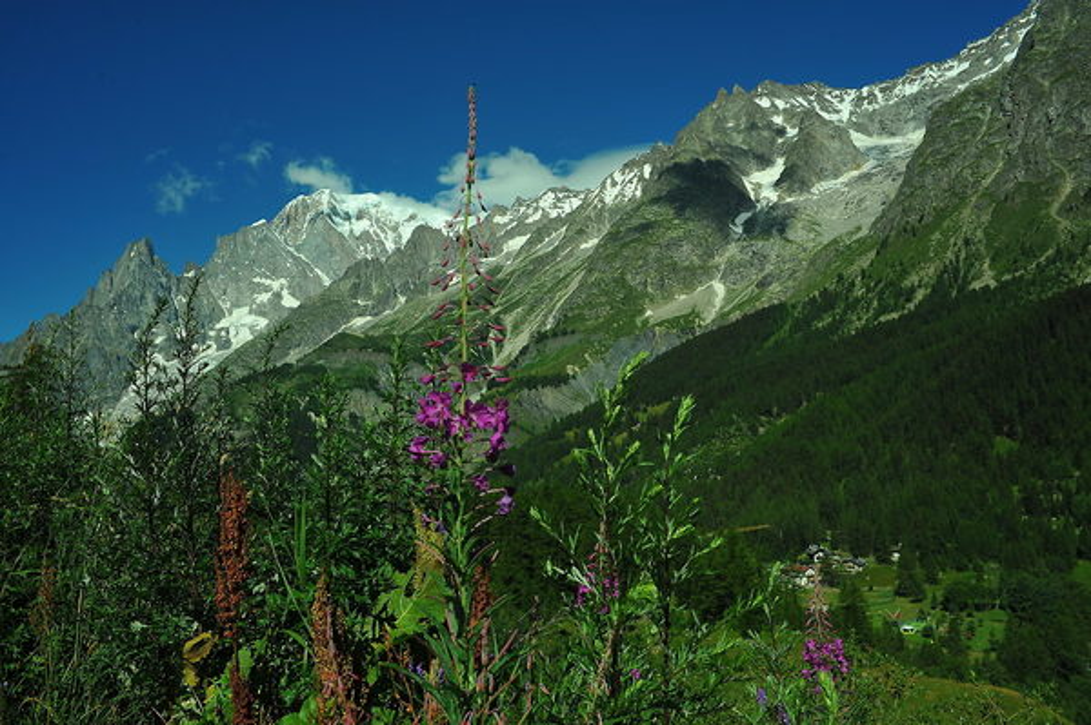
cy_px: 362
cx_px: 546
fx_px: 606
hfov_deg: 84.0
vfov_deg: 61.8
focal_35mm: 20
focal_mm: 20
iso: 200
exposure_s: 1/500
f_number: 16
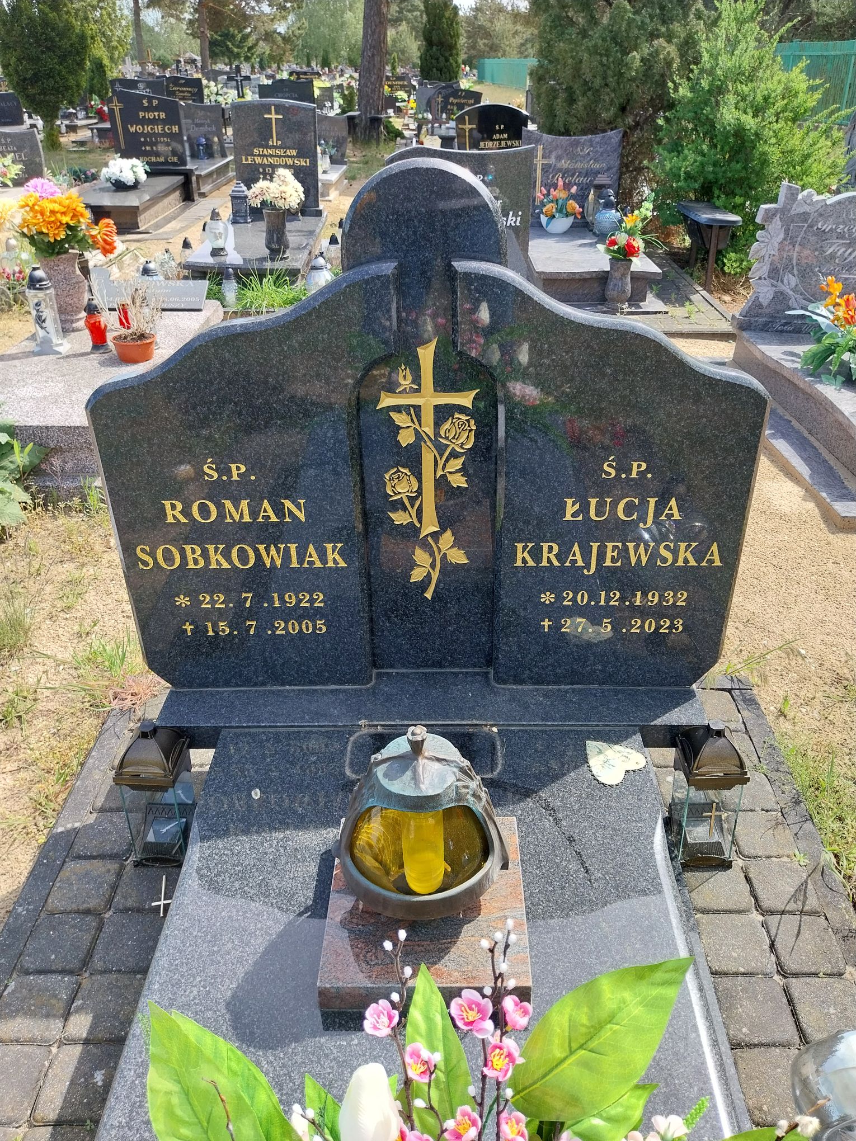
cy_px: 570
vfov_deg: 67.3
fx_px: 857
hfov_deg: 53.1
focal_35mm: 26
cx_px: 428
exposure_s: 1/230
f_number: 1.8
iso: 25
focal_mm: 4
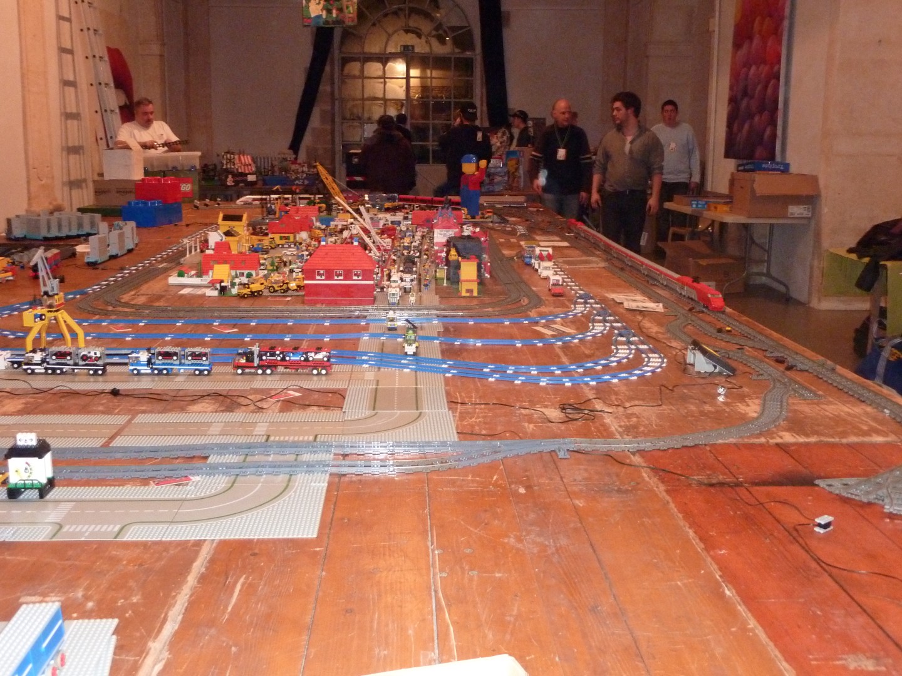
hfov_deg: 50.1
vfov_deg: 38.7
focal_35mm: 37
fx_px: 964
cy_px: 338
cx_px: 451
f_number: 3.6
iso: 640
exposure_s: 1/30
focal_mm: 6.1
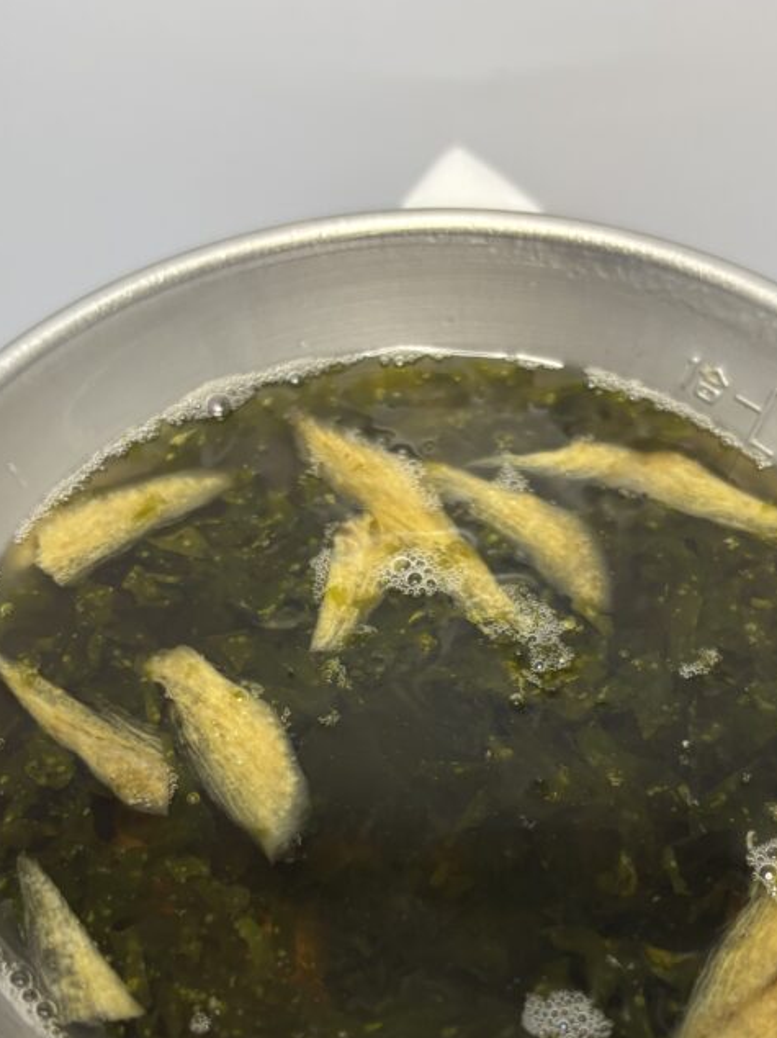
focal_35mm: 42
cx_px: 435
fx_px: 1258
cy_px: 740
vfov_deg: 43.8
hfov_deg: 34.3
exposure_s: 1/121
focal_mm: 5.96
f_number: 1.6
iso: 125
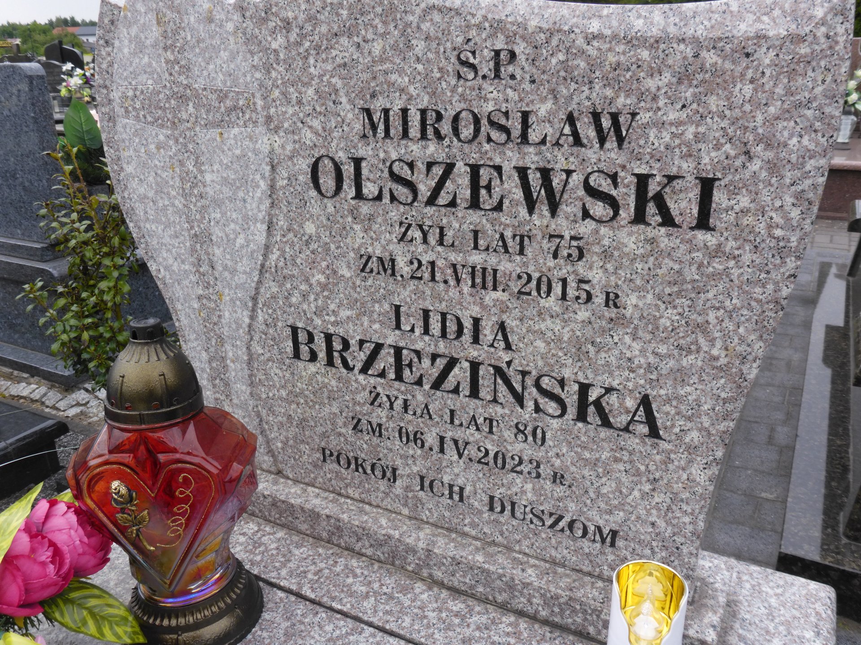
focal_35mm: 28
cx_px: 430
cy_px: 322
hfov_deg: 63.4
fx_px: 696
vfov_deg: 49.7
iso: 80
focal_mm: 4.9
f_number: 3.3
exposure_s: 1/60
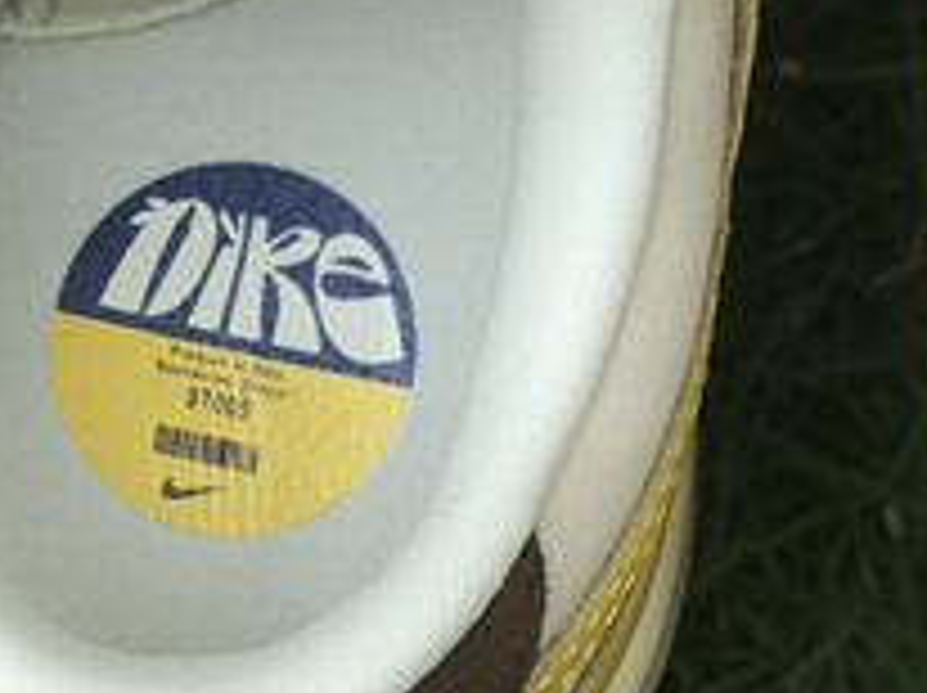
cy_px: 115
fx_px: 5483
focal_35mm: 205
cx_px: 900
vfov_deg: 7.2
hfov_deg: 9.6
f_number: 2.8
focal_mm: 6.6
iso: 20
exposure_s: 1/486
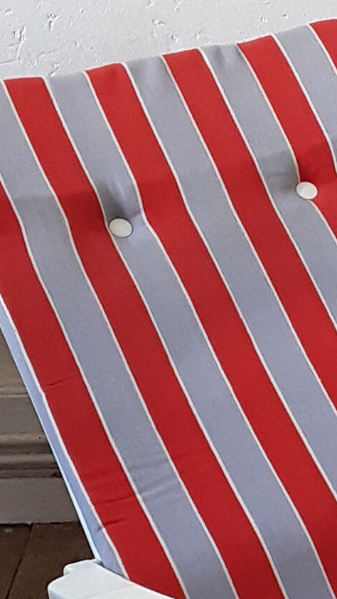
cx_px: 554
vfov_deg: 18.3
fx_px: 1810
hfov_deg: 10.2
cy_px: 595
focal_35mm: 114
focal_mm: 2.91
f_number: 1.9
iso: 50
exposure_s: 1/33
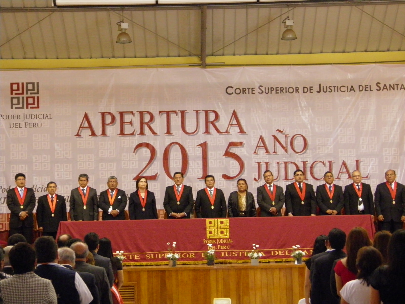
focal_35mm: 100
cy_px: 152
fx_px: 1170
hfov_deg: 19.6
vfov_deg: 14.8
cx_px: 202
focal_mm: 17.1
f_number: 4
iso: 400
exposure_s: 1/8
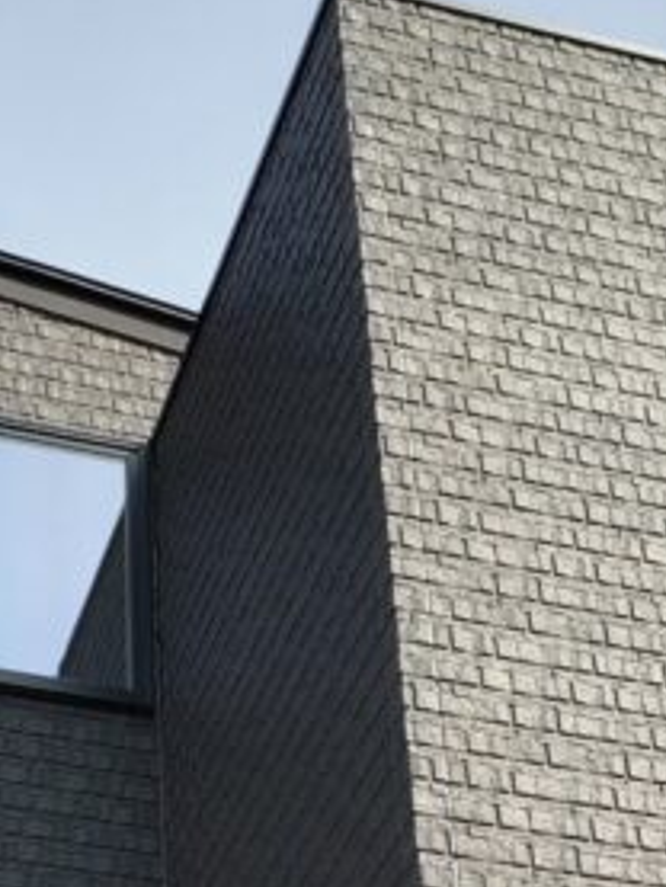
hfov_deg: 15.4
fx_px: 2461
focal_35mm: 96
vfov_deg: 20.0
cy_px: 823
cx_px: 253
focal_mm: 4.8
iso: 50
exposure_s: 1/645
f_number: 1.79
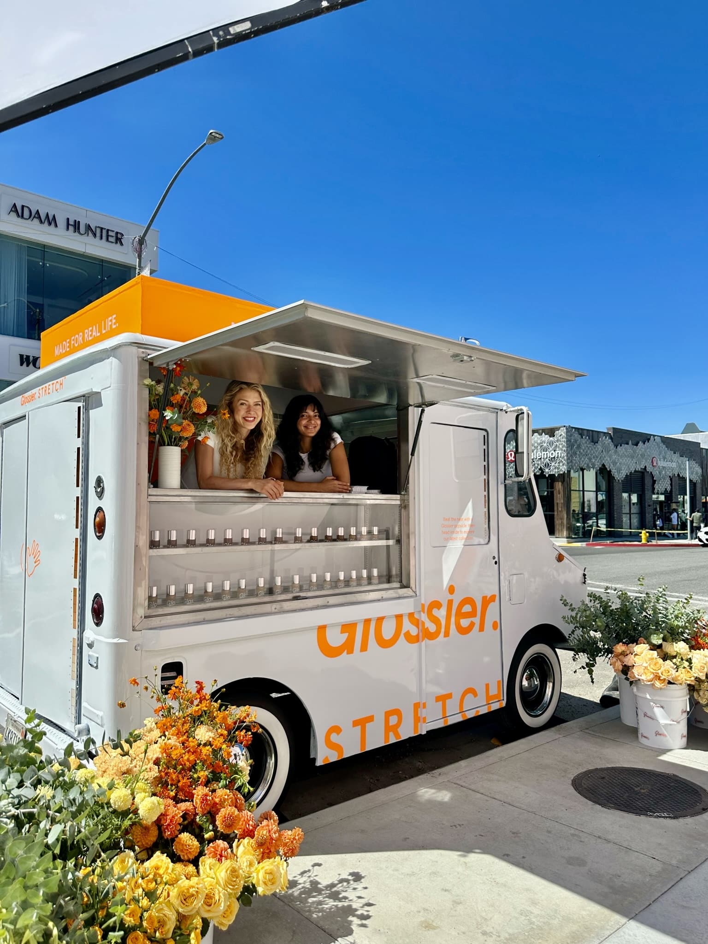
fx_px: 655
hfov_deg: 56.8
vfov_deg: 71.6
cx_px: 354
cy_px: 472
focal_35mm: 24
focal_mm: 6.86
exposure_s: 1/3861
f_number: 1.78
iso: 80
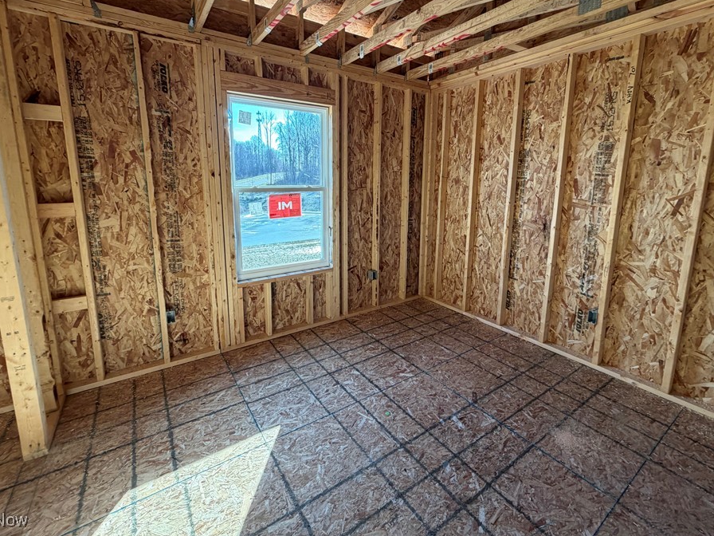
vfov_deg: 77.7
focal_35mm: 16
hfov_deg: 94.5
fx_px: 330
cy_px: 231
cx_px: 357
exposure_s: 1/121
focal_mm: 2.22
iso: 125
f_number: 2.2
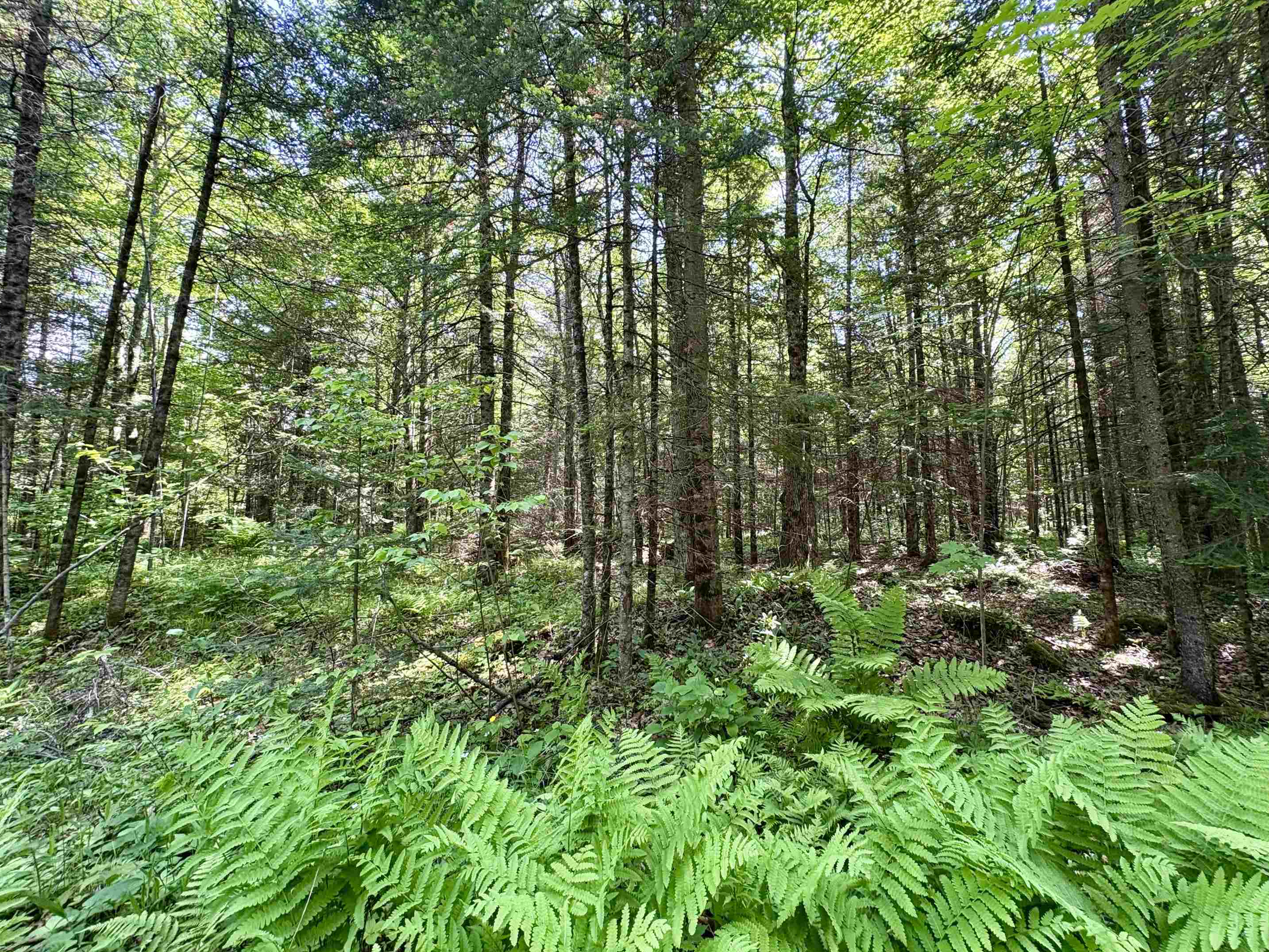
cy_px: 445
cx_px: 673
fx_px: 550
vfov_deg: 81.6
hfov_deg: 98.1
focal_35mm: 15
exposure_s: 1/99
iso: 100
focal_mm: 2.22
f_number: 2.2
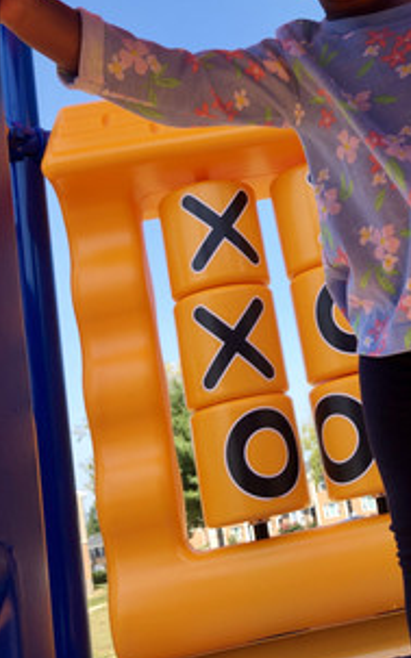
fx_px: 879
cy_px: 219
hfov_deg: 25.6
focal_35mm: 49
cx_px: 356
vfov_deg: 40.6
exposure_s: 1/727
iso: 20
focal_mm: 4
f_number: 1.8
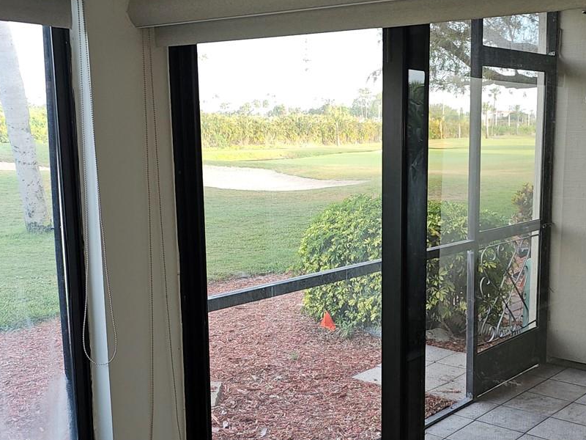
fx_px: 779
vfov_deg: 31.3
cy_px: 281
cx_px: 406
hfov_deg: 40.6
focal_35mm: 46
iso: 40
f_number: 1.7
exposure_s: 1/60
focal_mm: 6.3
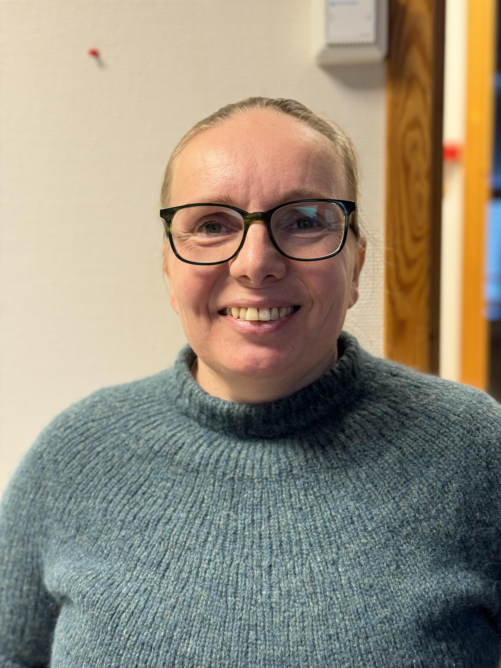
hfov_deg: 30.3
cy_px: 334
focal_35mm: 48
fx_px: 926
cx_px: 250
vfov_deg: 39.7
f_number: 1.78
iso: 125
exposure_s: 1/50
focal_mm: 6.76
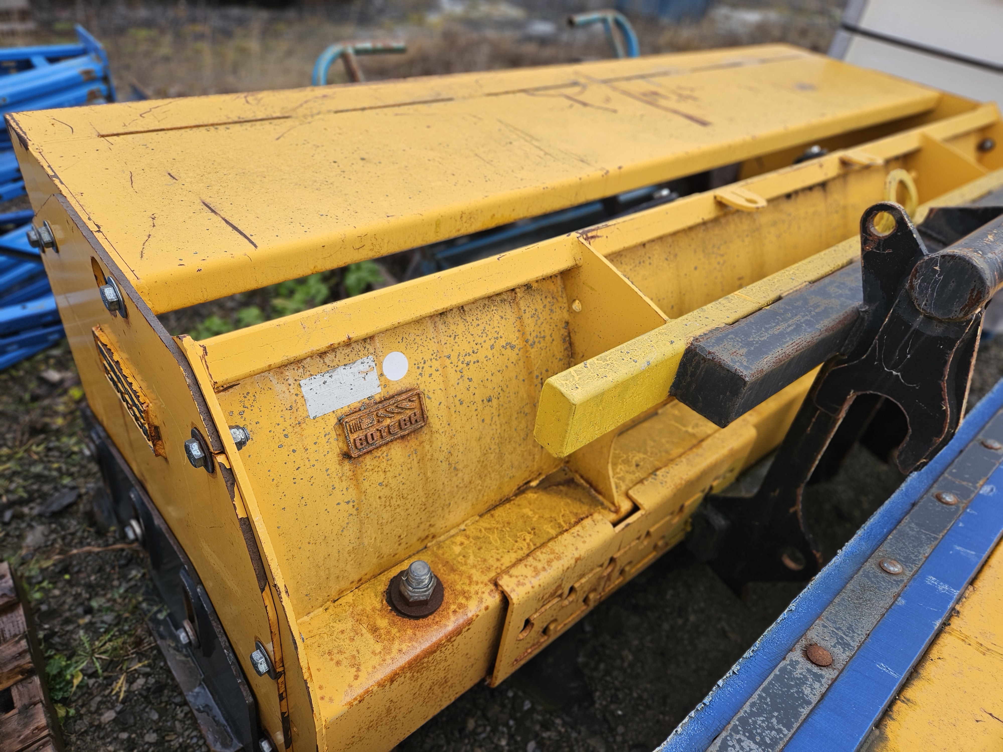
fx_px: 666
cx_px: 502
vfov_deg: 58.9
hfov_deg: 73.9
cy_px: 376
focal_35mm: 23
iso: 40
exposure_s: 1/438
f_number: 1.8
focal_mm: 5.4
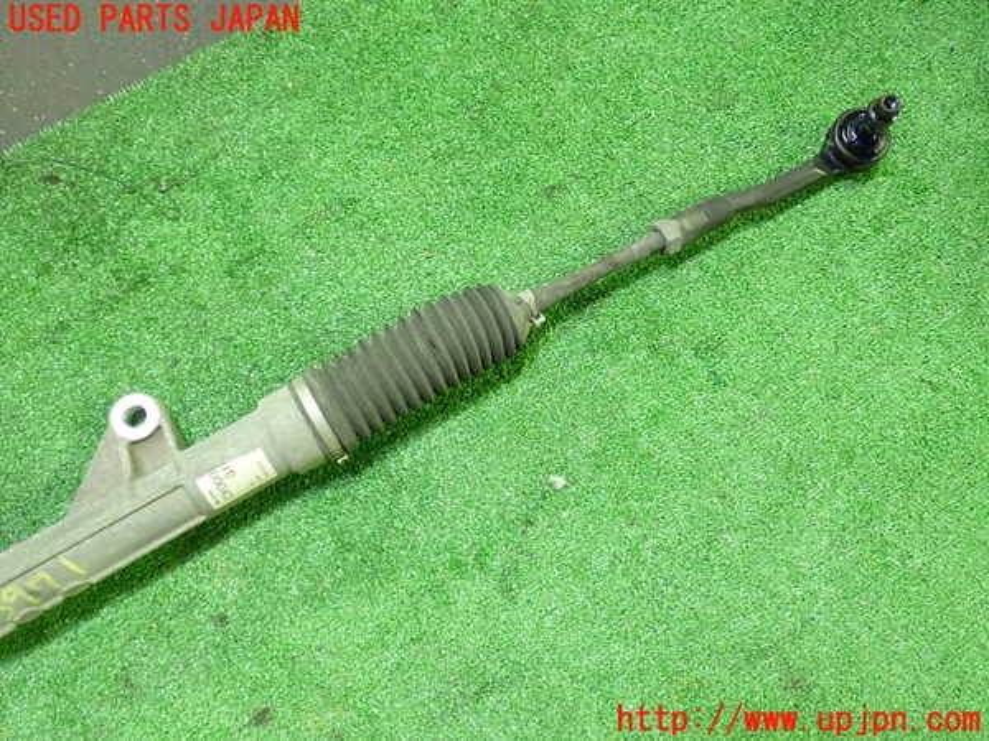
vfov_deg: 44.2
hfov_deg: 56.8
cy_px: 370
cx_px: 494
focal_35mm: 32
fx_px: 914
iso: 800
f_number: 2.4
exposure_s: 1/25
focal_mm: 5.79
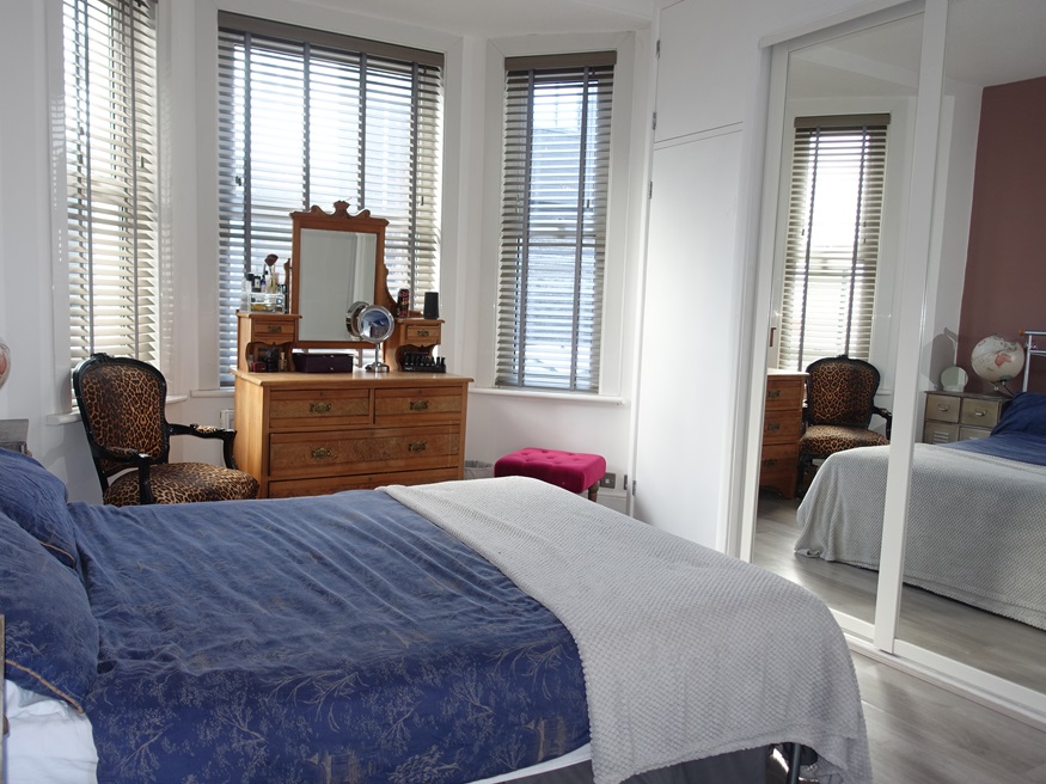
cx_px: 478
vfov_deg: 51.3
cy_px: 403
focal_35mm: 27
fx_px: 816
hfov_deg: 65.2
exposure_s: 1/30
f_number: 2.2
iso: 125
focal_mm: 8.8
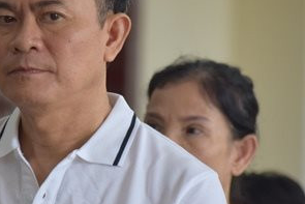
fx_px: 4391
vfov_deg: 2.7
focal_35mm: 518
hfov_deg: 4.0
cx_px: 53
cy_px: 106
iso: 1400
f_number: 5.3
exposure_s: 1/125
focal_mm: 170
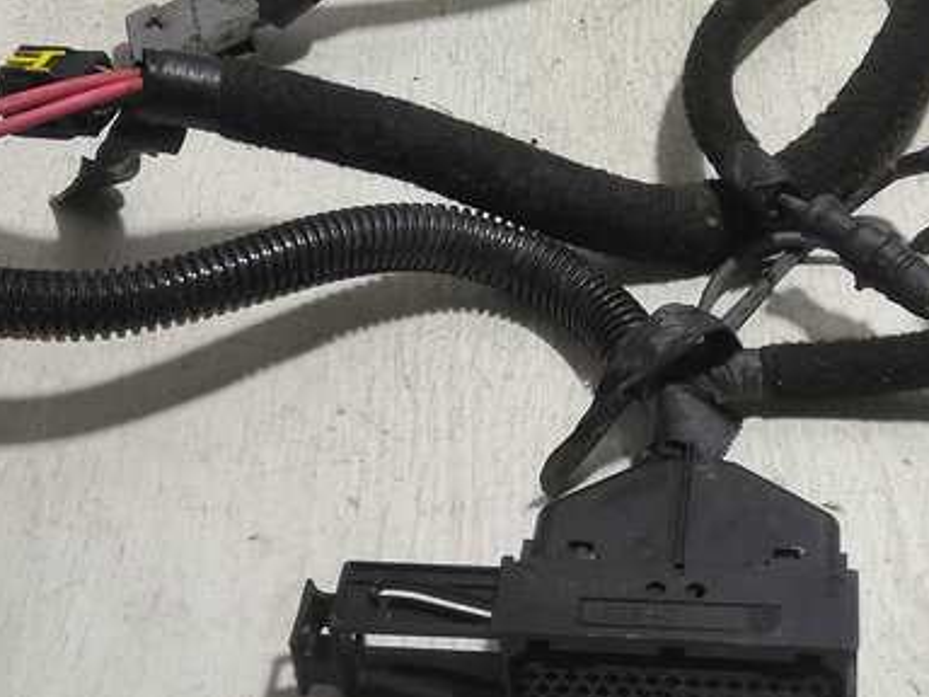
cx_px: 530
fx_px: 1932
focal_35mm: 72
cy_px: 36
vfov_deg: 19.9
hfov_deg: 27.0
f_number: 1.8
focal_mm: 3.95
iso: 100
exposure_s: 1/100
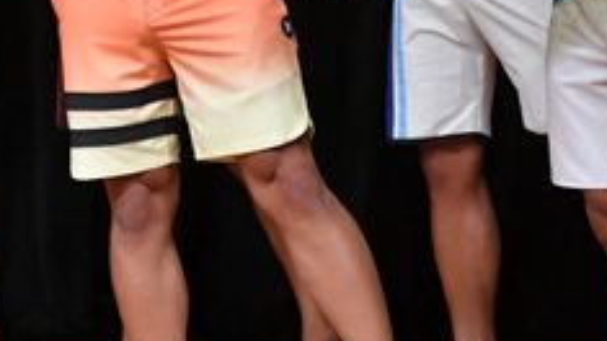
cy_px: -75
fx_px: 14175
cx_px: -27
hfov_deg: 2.5
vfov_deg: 1.4
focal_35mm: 881
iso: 5000
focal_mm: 170
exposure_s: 1/400
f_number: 5.6
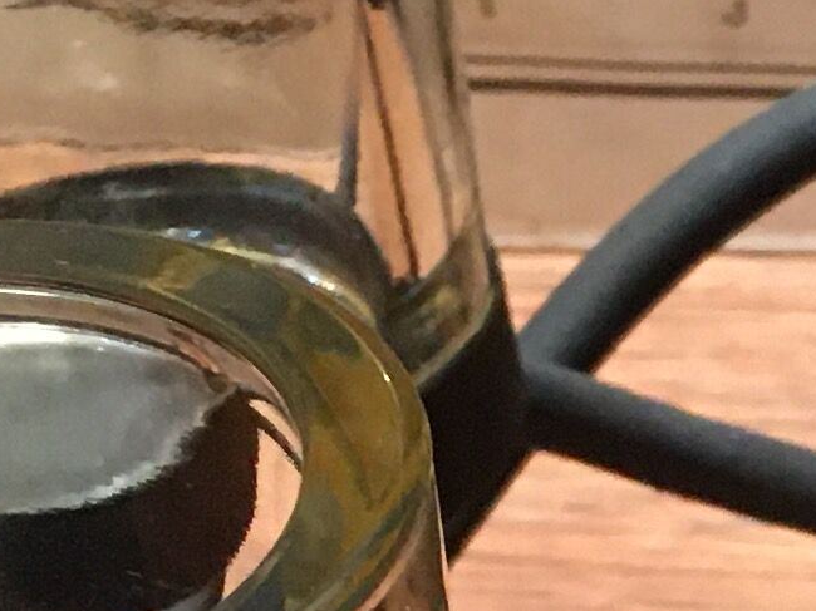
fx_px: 4242
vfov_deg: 7.9
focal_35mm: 180
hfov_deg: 10.3
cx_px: 1493
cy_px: 1193
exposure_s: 1/33
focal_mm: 4.15
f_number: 2.2
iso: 200
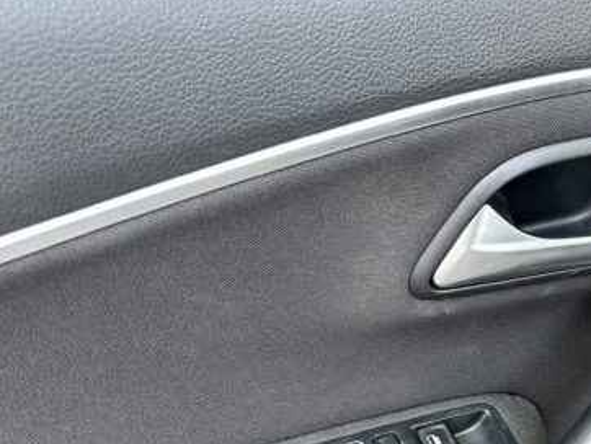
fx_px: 905
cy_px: 400
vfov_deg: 26.6
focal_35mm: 53
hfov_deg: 33.7
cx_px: 562
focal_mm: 6.86
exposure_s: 1/121
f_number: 1.78
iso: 200
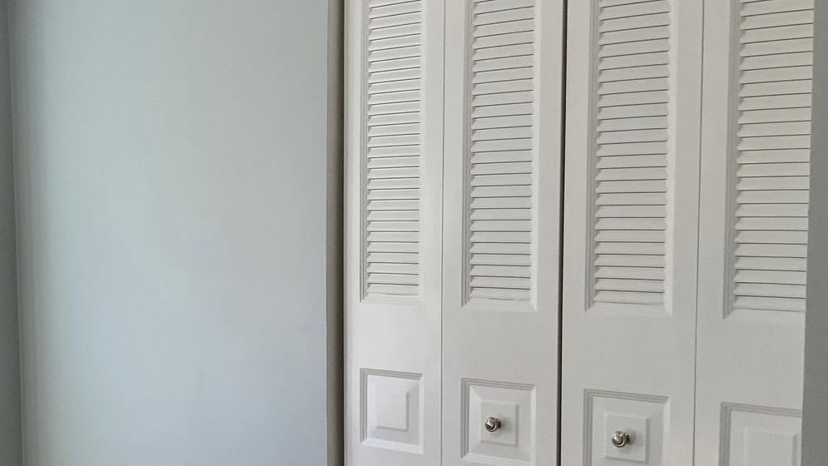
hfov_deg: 30.9
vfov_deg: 18.4
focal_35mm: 65
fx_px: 1427
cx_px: 79
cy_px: 353
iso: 50
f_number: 1.8
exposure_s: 1/120
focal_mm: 3
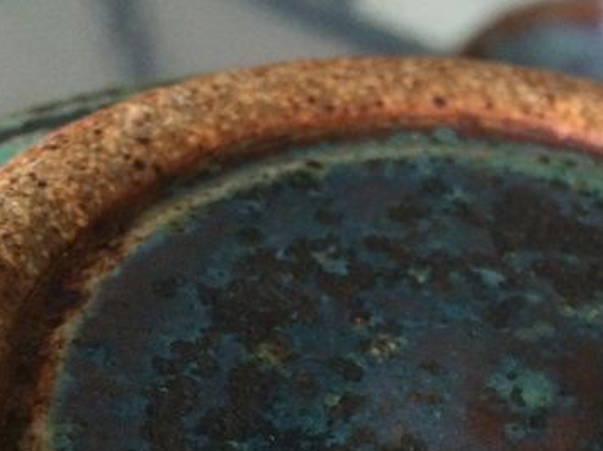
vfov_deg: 19.0
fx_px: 1323
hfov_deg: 24.6
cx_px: 595
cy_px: 409
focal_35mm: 76
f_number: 2.2
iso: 160
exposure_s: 1/30
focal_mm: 4.12
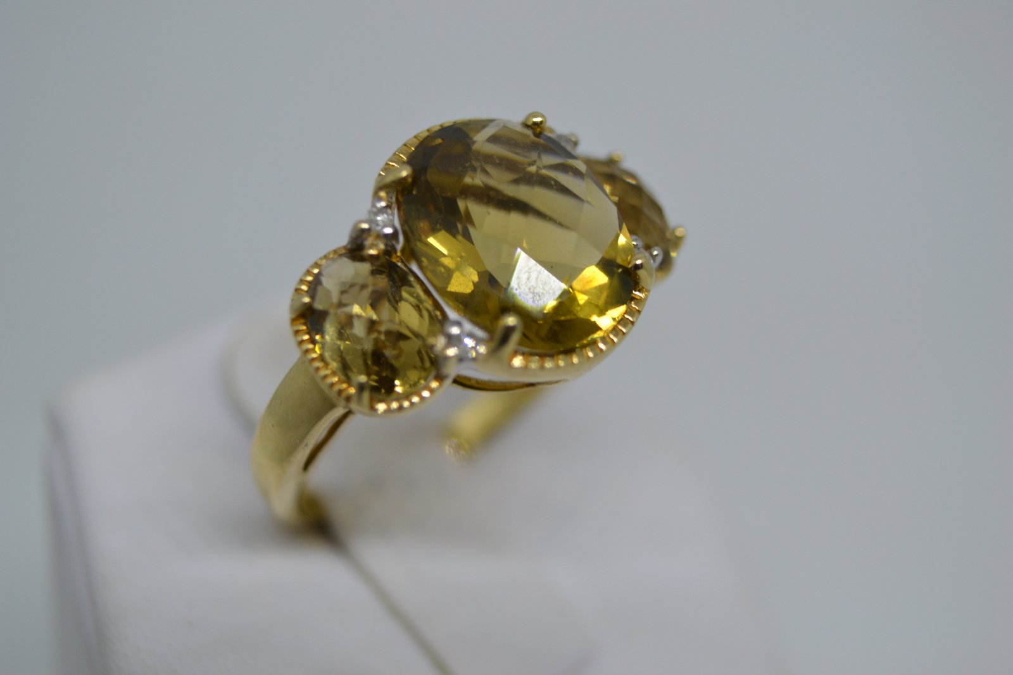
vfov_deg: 23.8
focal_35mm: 57
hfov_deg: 35.1
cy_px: 338
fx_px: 1604
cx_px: 506
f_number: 5.6
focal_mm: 38
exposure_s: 1/60
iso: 360
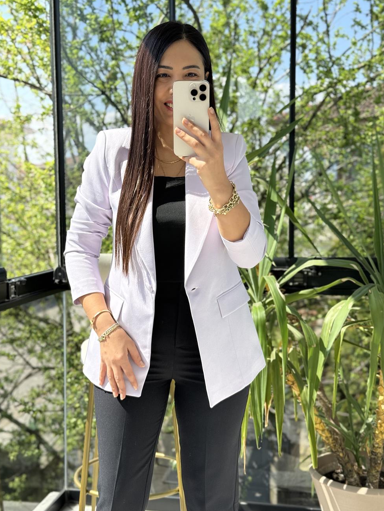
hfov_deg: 29.7
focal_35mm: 49
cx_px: 190
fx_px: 725
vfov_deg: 38.9
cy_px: 251
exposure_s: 1/987
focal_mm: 6.76
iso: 80
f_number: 1.78
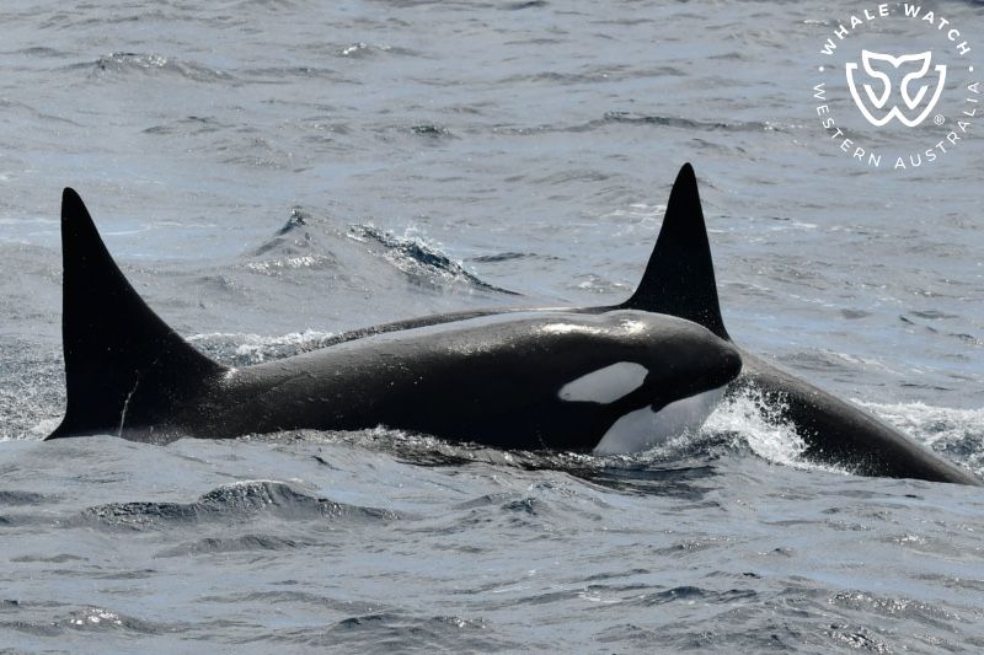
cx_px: 492
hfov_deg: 8.1
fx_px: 6968
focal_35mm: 255
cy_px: 328
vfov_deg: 5.4
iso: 360
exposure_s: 1/2000
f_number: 8
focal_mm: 170
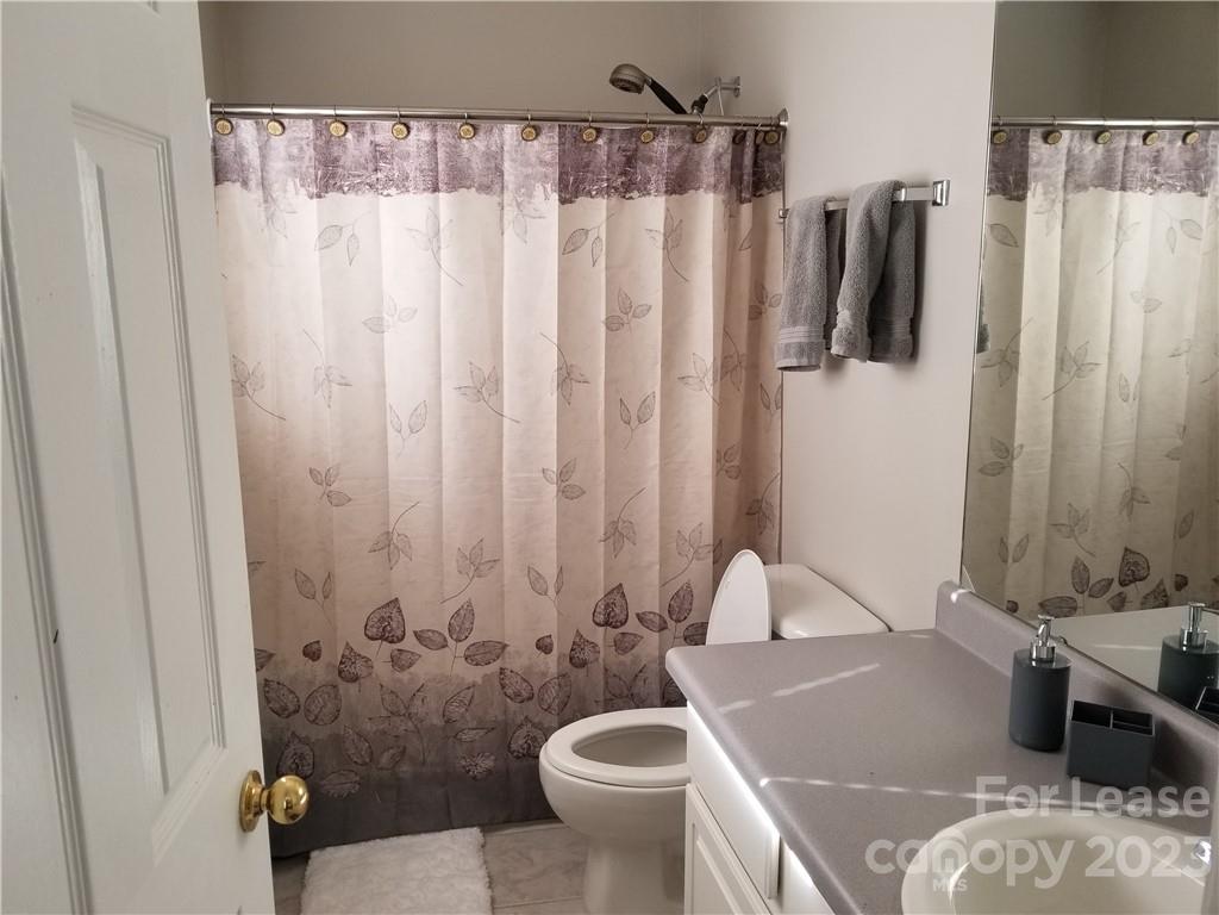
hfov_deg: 67.3
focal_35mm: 26
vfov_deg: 53.1
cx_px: 610
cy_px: 458
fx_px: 916
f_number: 1.7
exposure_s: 1/120
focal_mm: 4.25
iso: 64
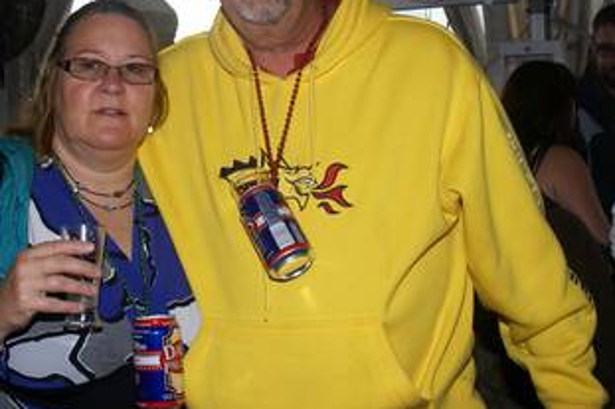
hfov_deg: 34.4
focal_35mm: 58
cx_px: 241
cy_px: 100
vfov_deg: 23.1
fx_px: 990
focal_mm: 24
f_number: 8
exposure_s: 1/125
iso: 100
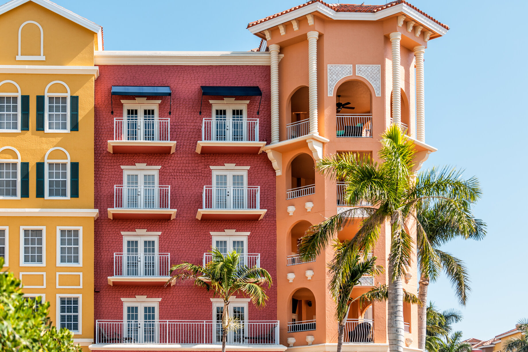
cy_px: 176
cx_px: 264
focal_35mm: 70
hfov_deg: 28.8
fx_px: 1027
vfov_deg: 19.5
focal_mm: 70
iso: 80
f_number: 4
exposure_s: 1/1600
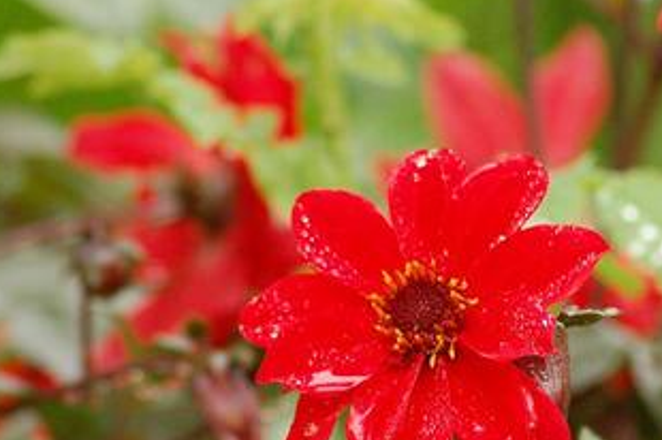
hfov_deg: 3.1
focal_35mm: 667
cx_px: 410
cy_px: 305
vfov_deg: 2.1
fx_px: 12252
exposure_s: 1/125
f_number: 9
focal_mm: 300
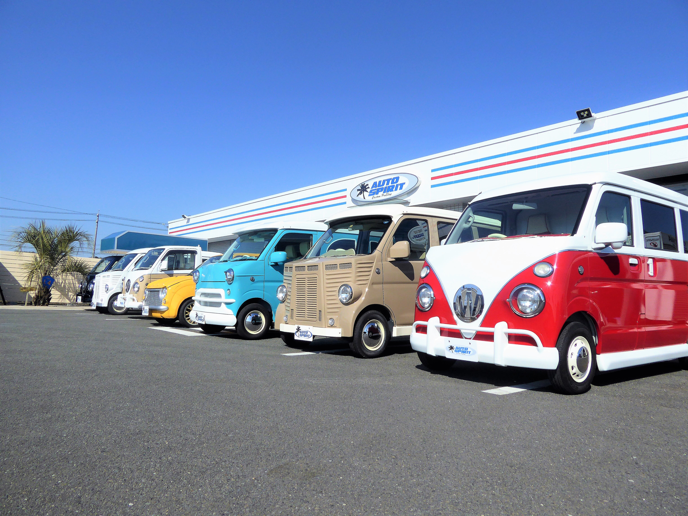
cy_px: 258
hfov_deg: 71.6
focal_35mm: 24
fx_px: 477
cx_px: 344
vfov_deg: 56.8
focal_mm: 4.3
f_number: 3.5
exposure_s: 1/1600
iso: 100
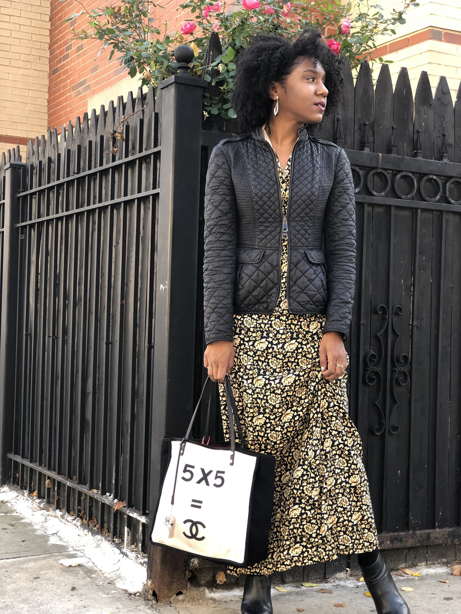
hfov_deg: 25.7
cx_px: 230
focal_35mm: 57
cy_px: 307
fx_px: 1012
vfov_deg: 33.8
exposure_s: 1/30
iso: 25
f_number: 2.8
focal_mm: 6.6
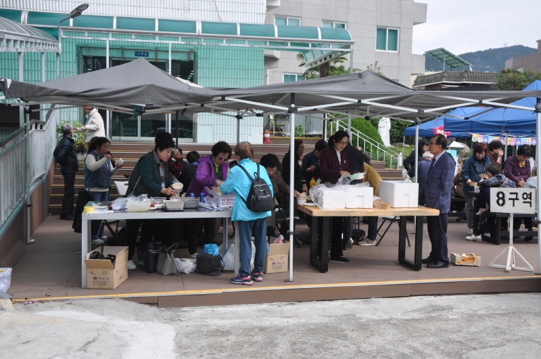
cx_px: 270
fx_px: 630
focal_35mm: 42
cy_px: 180
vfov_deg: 31.8
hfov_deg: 46.5
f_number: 11
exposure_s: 1/125
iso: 200
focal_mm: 28
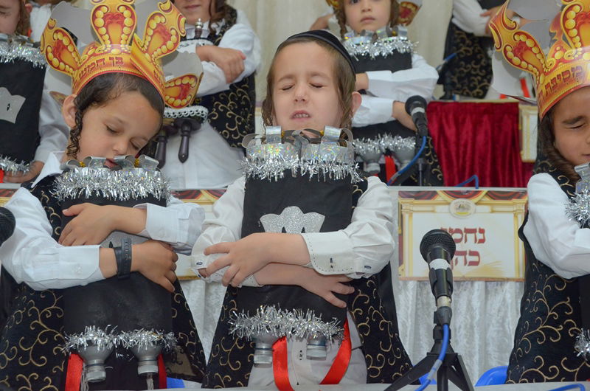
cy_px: 196
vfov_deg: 17.4
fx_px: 1276
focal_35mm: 78
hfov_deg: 26.0
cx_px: 295
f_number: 6.3
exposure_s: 1/125
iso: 1250
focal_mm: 52
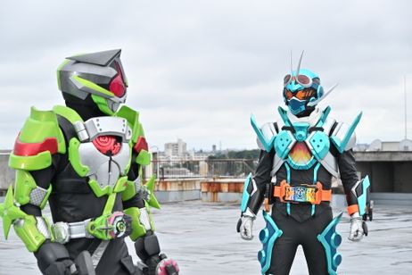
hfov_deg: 21.7
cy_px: 138
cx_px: 206
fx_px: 1076
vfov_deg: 14.6
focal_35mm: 94
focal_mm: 94
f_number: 8
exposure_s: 1/800
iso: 1000
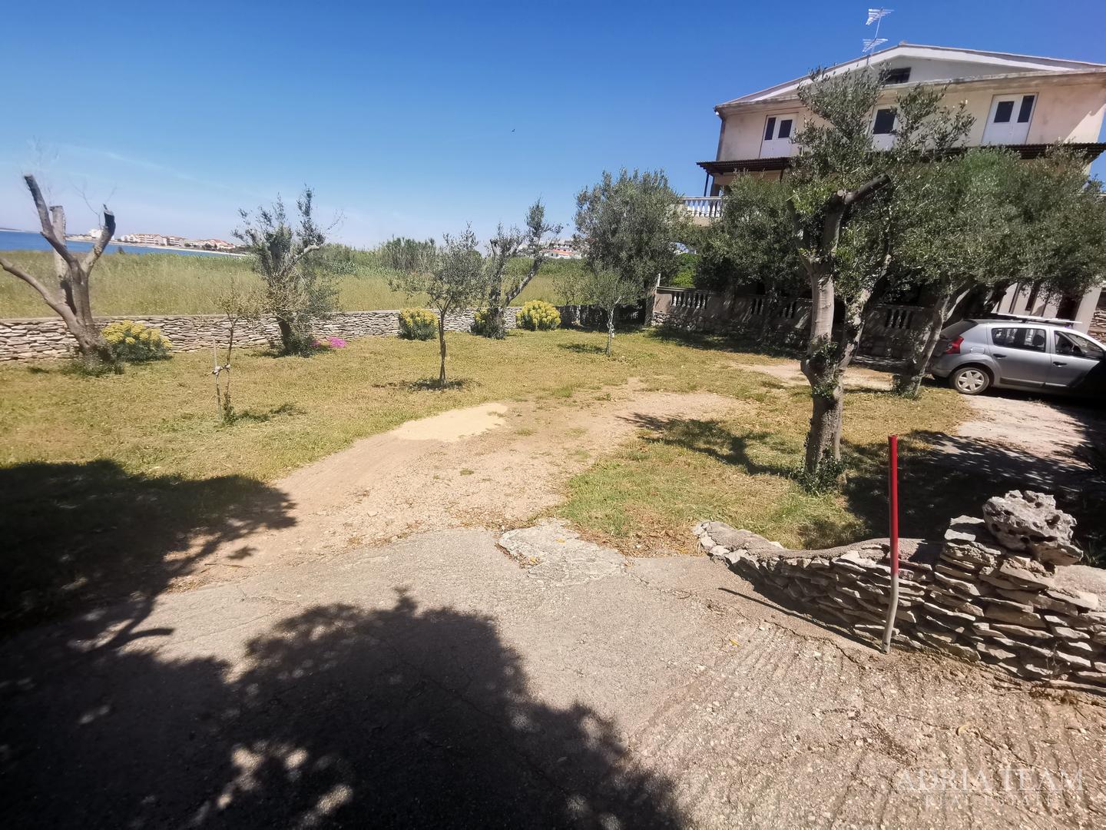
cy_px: 415
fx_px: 511
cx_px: 553
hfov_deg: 94.5
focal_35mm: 16
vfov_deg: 78.1
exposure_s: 1/1312
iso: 50
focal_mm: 2.35
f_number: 2.2
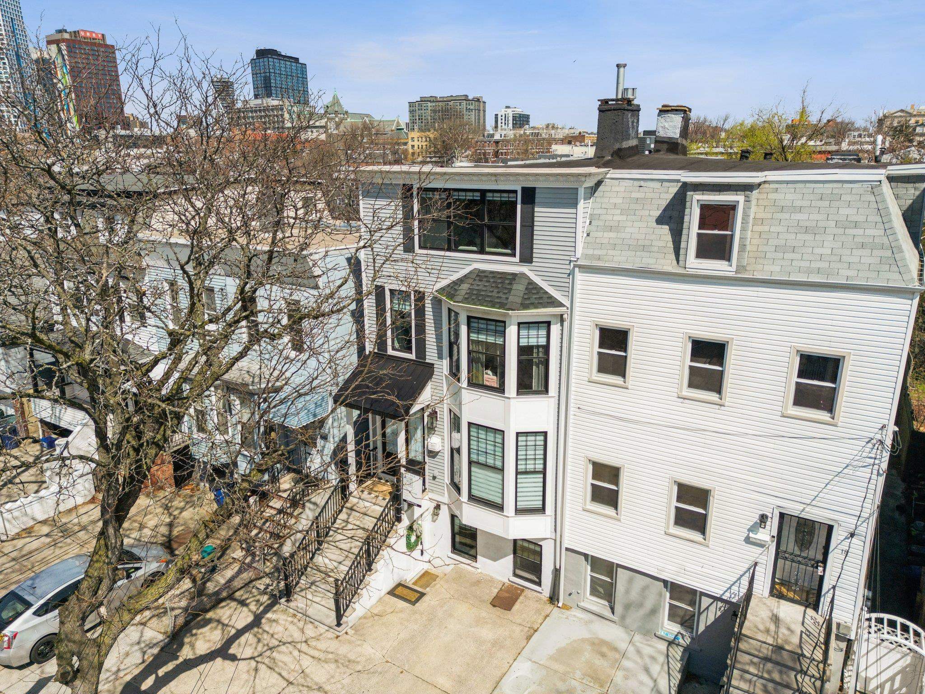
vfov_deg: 56.8
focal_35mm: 24
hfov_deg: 71.6
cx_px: 462
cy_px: 347
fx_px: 641
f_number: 1.7
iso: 150
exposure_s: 1/400
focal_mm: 6.7
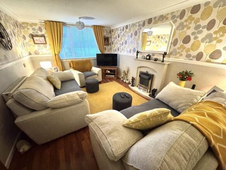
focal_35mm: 14
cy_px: 85
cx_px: 113
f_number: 2.2
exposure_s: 1/33
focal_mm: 2.22
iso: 1000
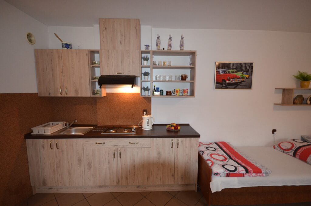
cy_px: 103
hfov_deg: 100.5
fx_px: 129
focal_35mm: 15
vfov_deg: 77.1
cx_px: 156
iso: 1600
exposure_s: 1/60
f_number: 4
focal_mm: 10
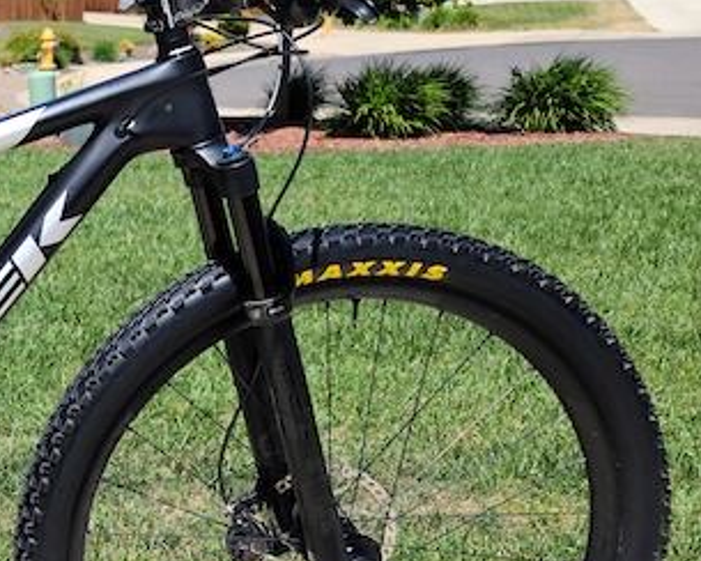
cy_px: 393
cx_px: -175
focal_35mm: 64
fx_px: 1328
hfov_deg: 25.9
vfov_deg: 23.7
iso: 16
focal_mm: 7
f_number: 1.8
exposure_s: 1/981
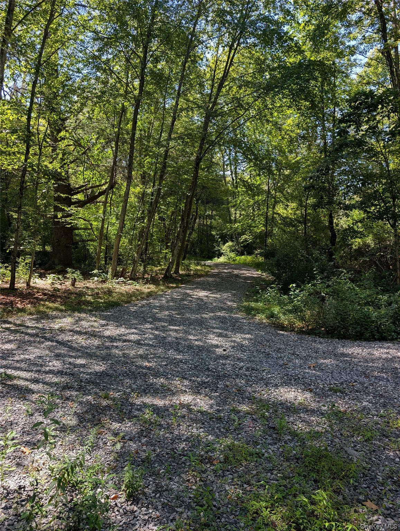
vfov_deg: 71.5
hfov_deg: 56.9
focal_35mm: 24
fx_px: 369
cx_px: 200
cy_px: 266
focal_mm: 6.9
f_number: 1.68
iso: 28
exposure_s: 1/222
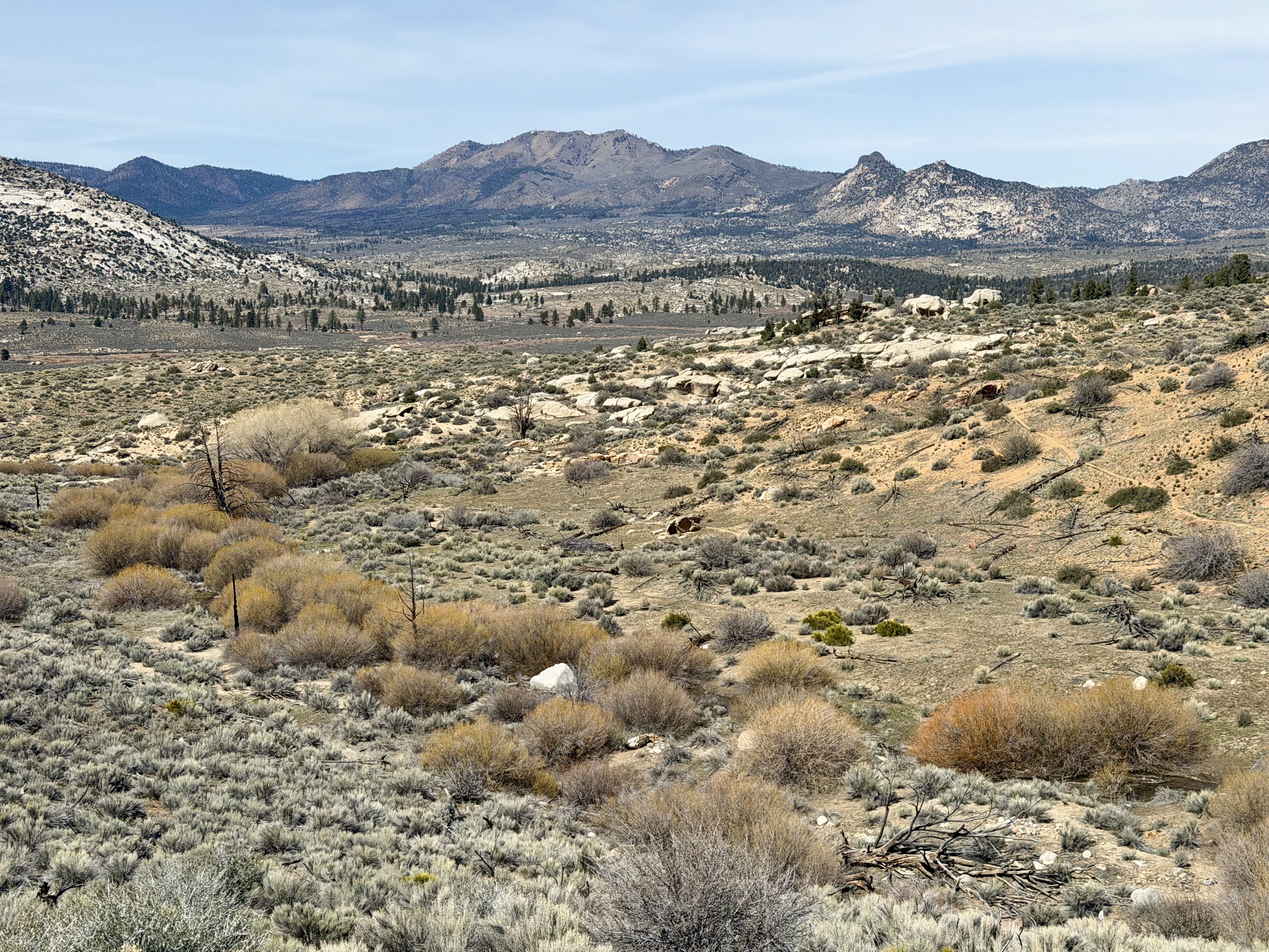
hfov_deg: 39.7
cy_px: 476
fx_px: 1760
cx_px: 634
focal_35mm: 48
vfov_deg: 30.3
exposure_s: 1/7143
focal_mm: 6.76
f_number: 1.78
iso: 80
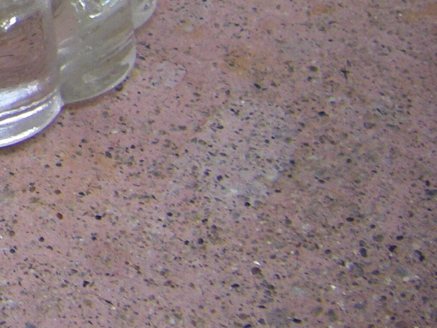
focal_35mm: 123
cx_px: -244
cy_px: -41
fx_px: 1553
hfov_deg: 14.8
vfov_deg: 11.8
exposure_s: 1/50
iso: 160
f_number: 3.5
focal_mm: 6.3
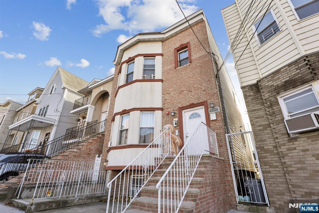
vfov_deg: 71.0
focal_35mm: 17
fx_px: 149
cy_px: 106
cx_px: 160
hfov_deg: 94.0
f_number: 8
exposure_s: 1/80
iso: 100
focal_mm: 16.8
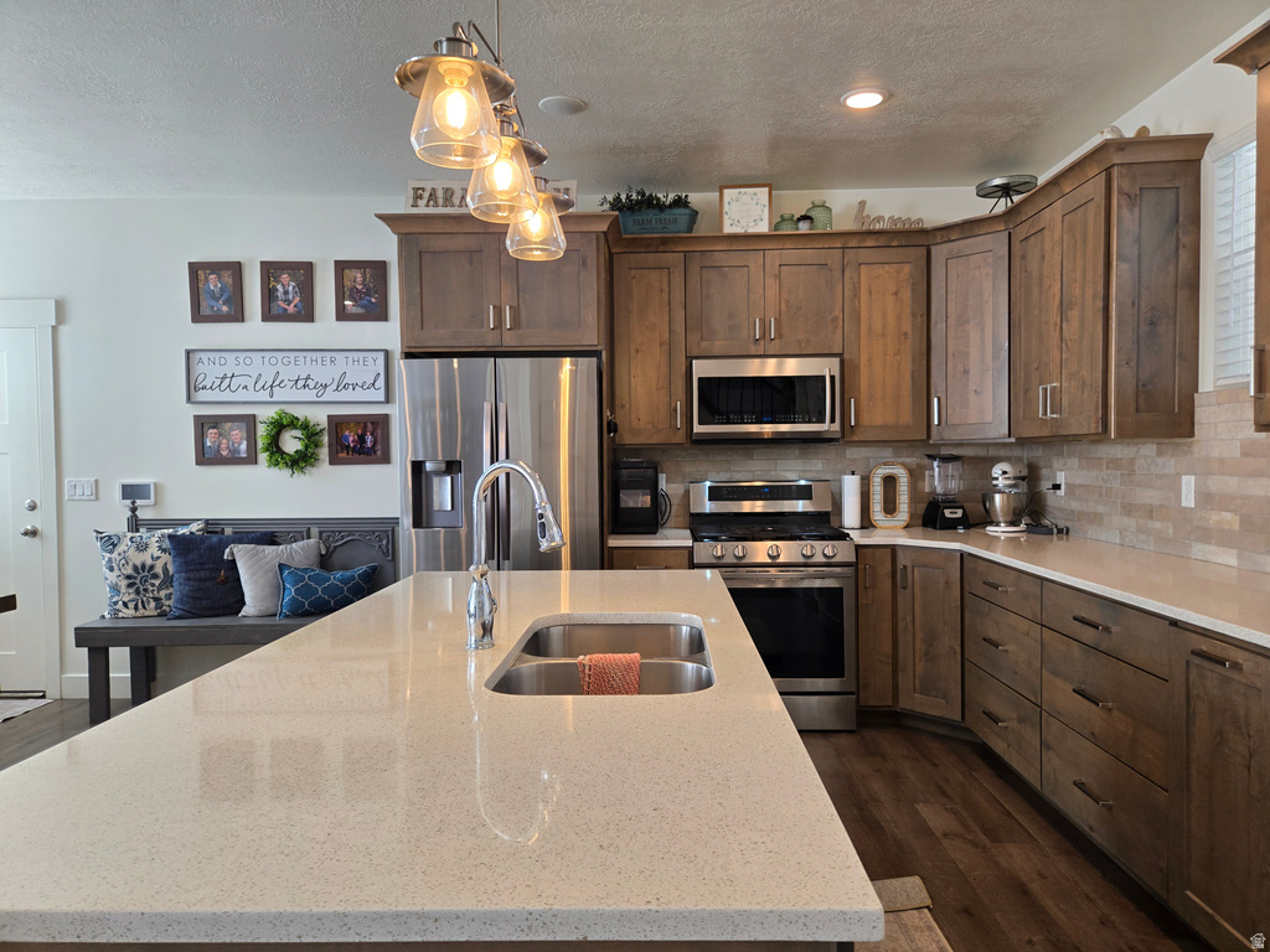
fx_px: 844
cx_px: 635
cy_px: 476
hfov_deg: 73.9
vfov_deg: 58.9
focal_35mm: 23
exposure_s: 1/120
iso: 100
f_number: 1.8
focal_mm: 5.4
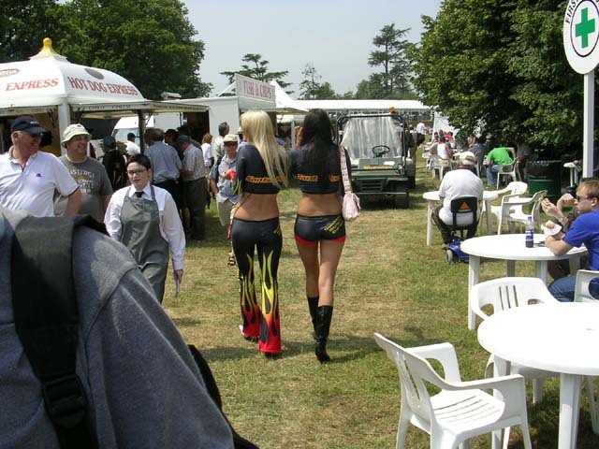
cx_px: 300
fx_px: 658
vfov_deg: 37.7
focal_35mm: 38
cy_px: 224
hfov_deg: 49.0
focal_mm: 5.8
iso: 50
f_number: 5.6
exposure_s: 1/338
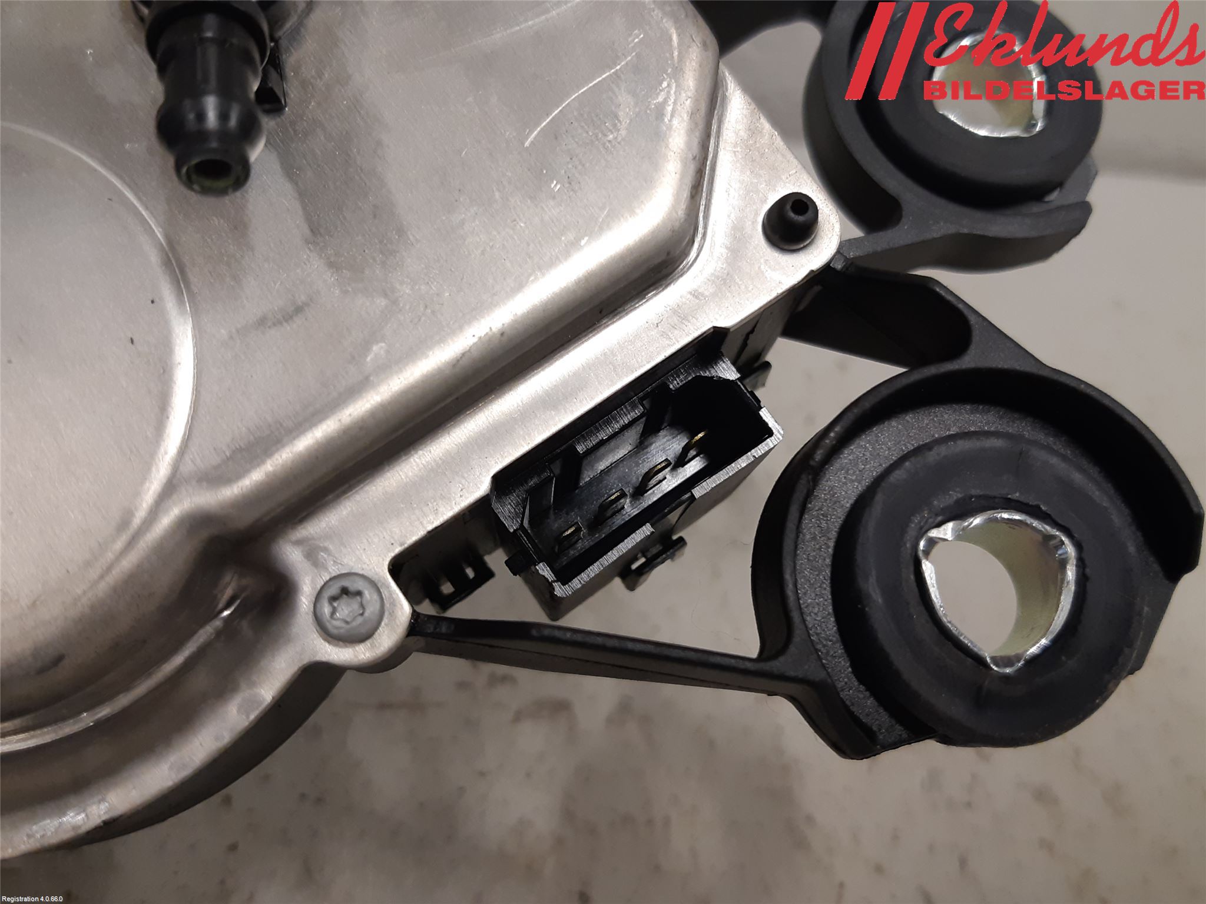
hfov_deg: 67.3
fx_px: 906
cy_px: 452
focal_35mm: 26
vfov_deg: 53.1
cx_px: 603
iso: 125
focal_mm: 3.93
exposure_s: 1/50
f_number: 1.7
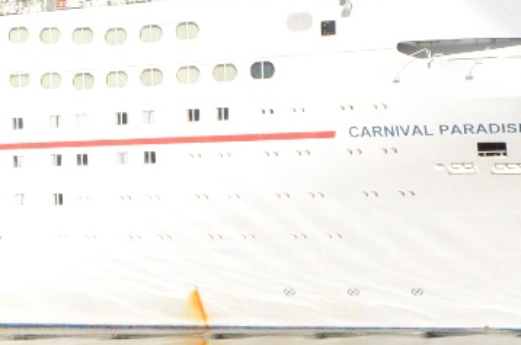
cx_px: -80
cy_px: 219
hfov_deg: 14.9
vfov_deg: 10.2
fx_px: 1935
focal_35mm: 134
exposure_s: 1/8000
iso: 2000
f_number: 5.6
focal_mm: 20
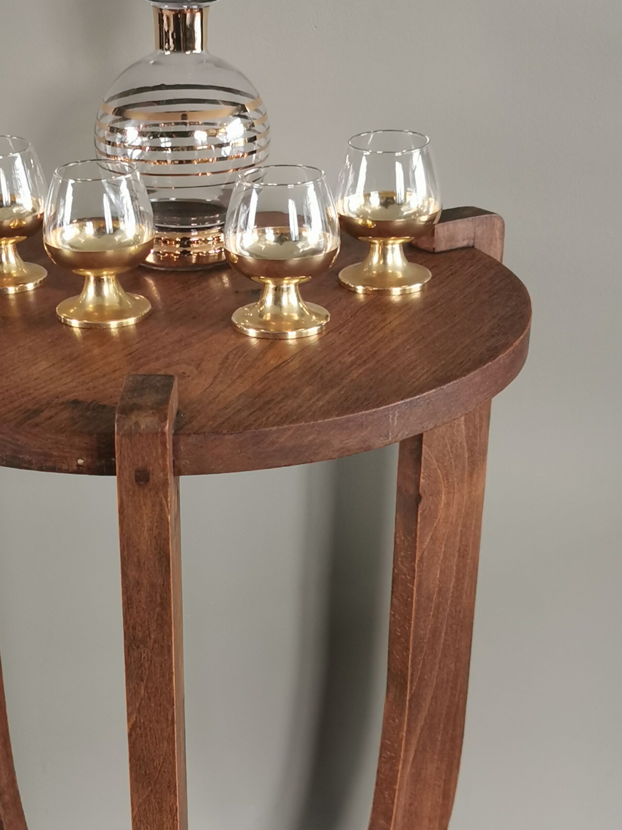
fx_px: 1509
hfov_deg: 23.1
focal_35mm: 63
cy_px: 523
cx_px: 163
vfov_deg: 30.6
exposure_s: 1/120
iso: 200
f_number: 1.6
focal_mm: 5.56
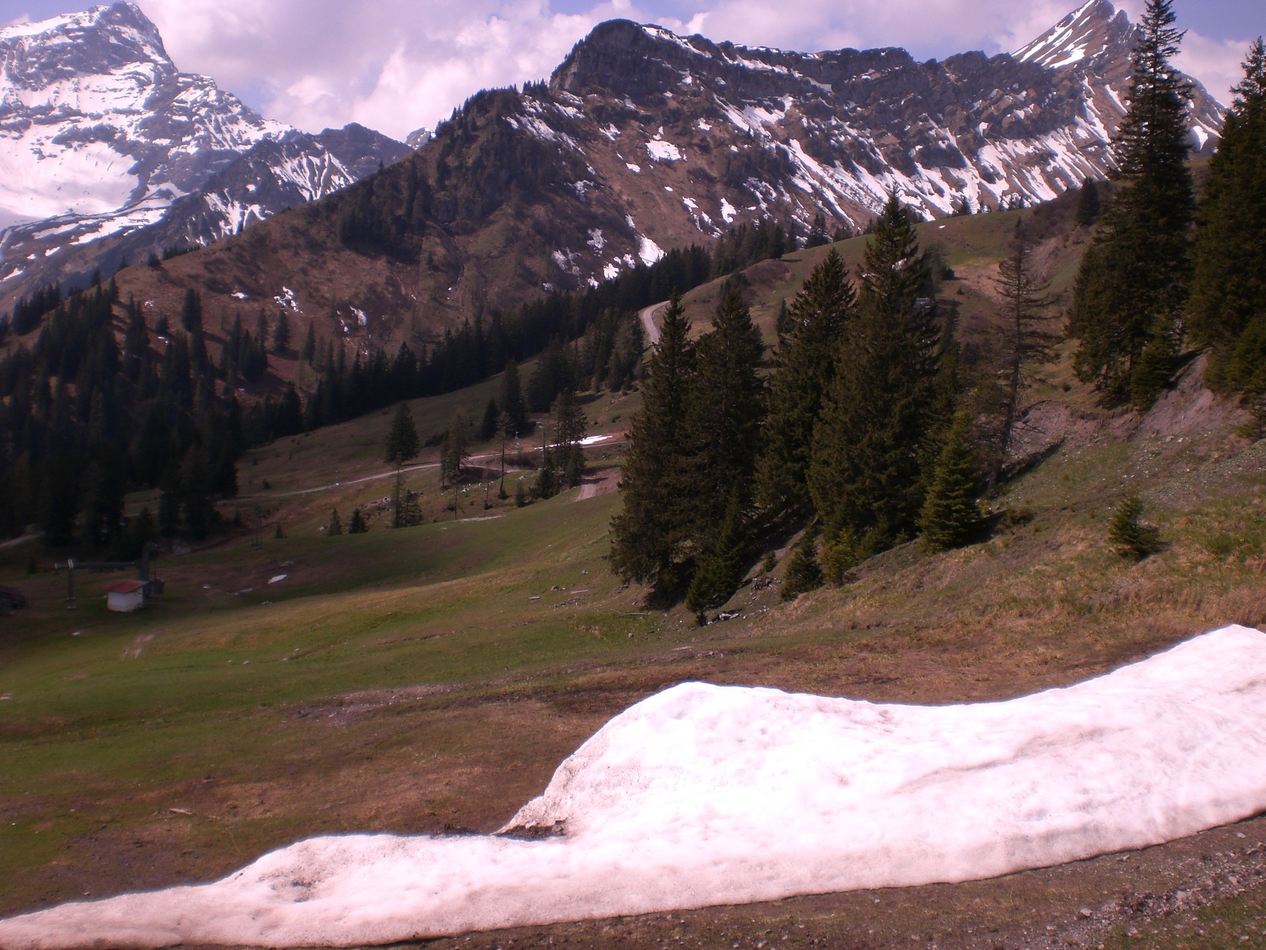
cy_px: 475
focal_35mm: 38
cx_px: 633
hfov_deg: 49.0
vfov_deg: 37.7
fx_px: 1390
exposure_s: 1/800
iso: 50
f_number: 4.4
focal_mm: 6.3
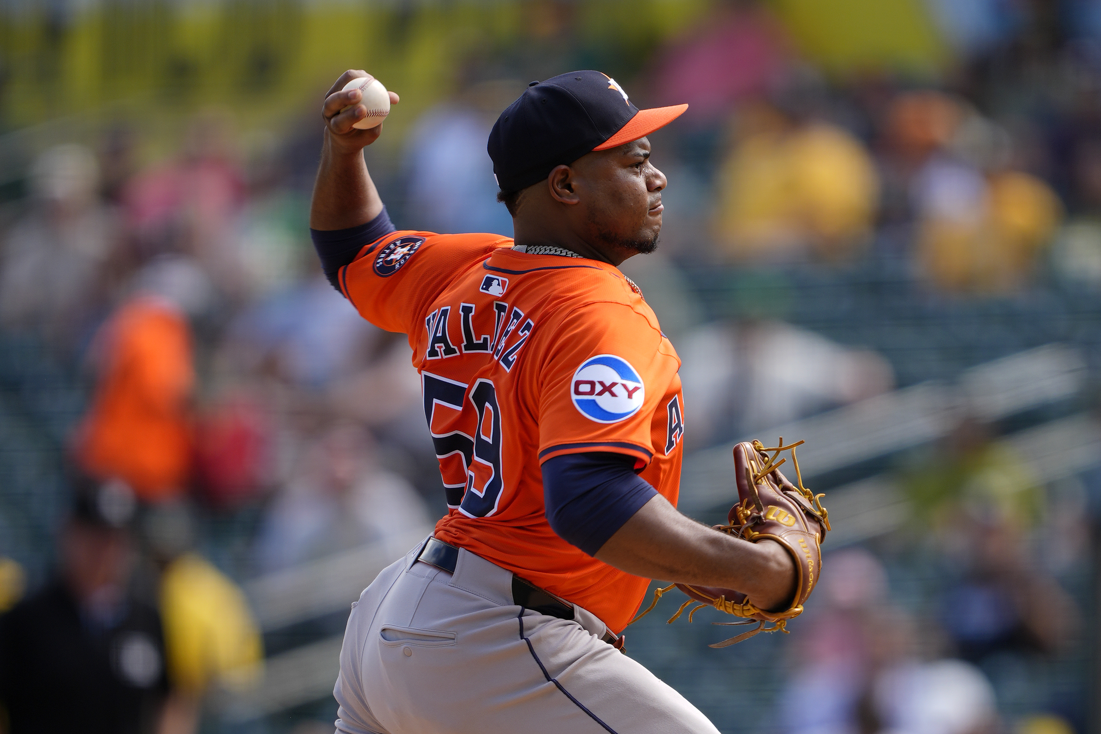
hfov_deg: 5.2
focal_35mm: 400
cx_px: 550
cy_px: 367
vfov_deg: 3.4
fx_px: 12231
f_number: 2.8
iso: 200
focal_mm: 400
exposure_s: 1/2000
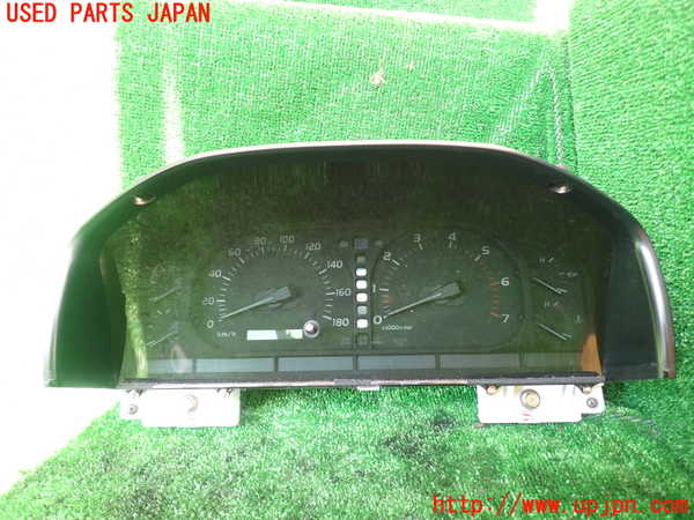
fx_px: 501
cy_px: 260
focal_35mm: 25
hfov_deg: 69.4
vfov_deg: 54.9
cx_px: 347
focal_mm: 4.5
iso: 200
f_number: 2
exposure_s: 1/50
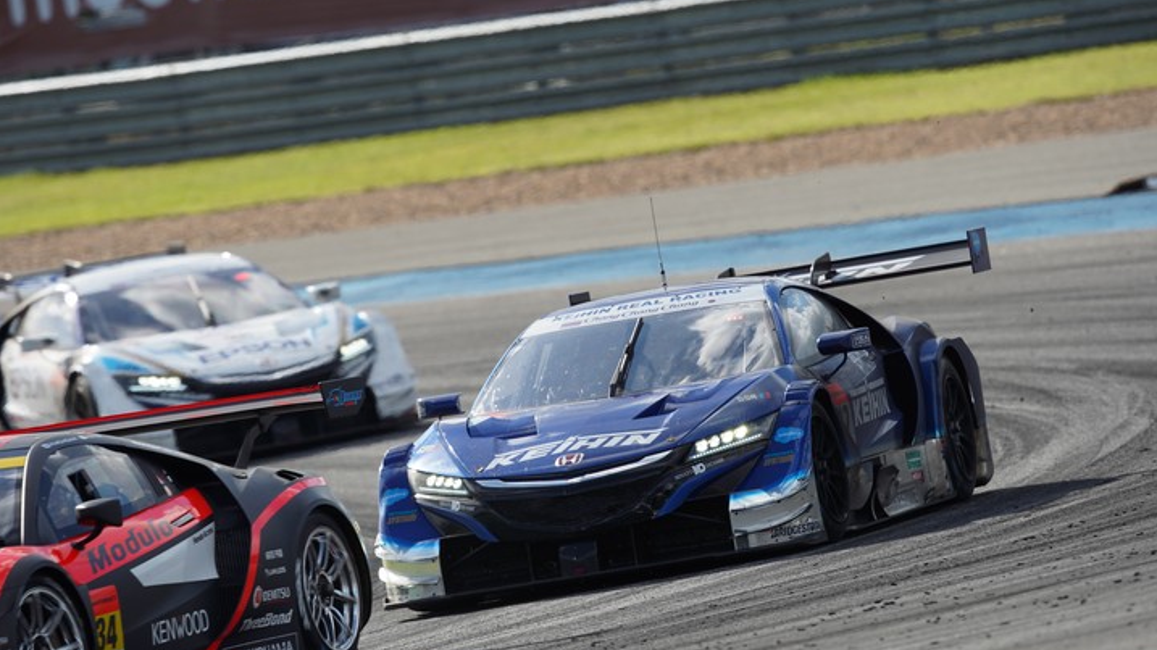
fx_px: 16134
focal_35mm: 526
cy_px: 302
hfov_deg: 4.1
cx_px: 579
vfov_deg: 2.3
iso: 200
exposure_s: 1/800
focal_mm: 500
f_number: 6.3
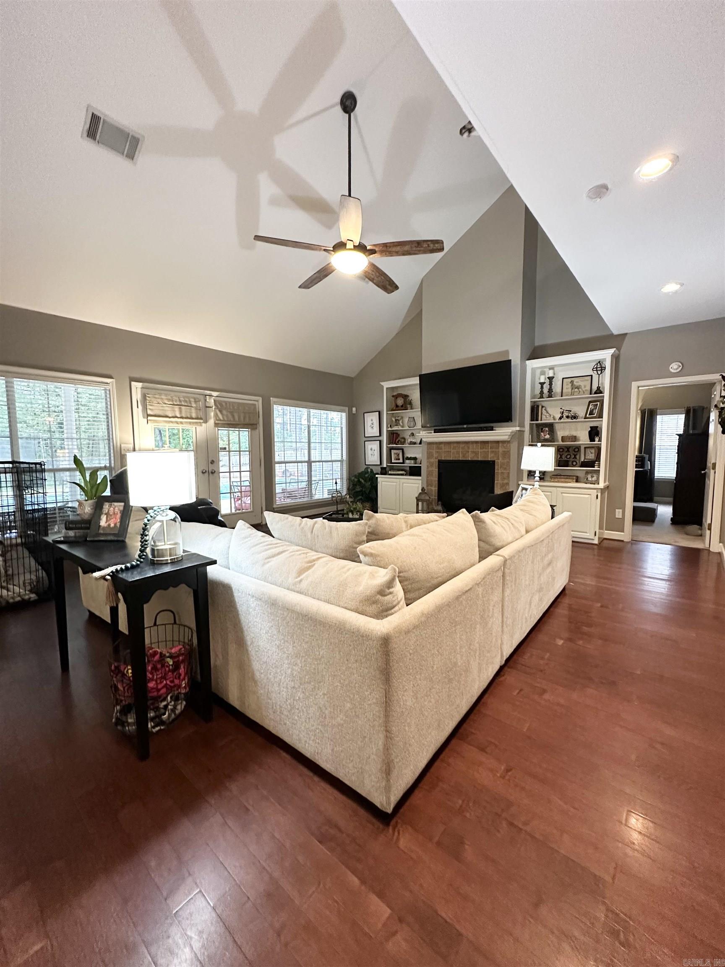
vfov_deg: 102.1
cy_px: 484
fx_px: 391
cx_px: 362
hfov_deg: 85.7
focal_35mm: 14
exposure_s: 1/60
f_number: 2.2
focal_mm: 2.22
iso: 500
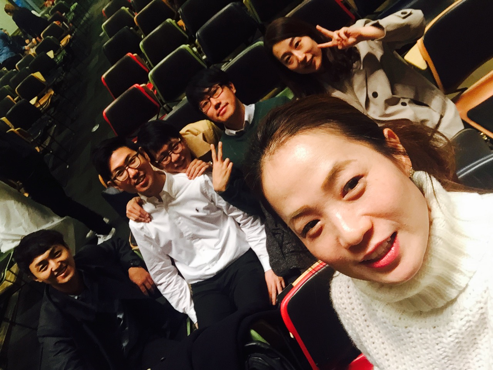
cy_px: 185
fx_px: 442
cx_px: 246
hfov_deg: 58.4
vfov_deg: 45.4
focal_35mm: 31
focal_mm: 2.65
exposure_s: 1/30
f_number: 2.2
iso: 125
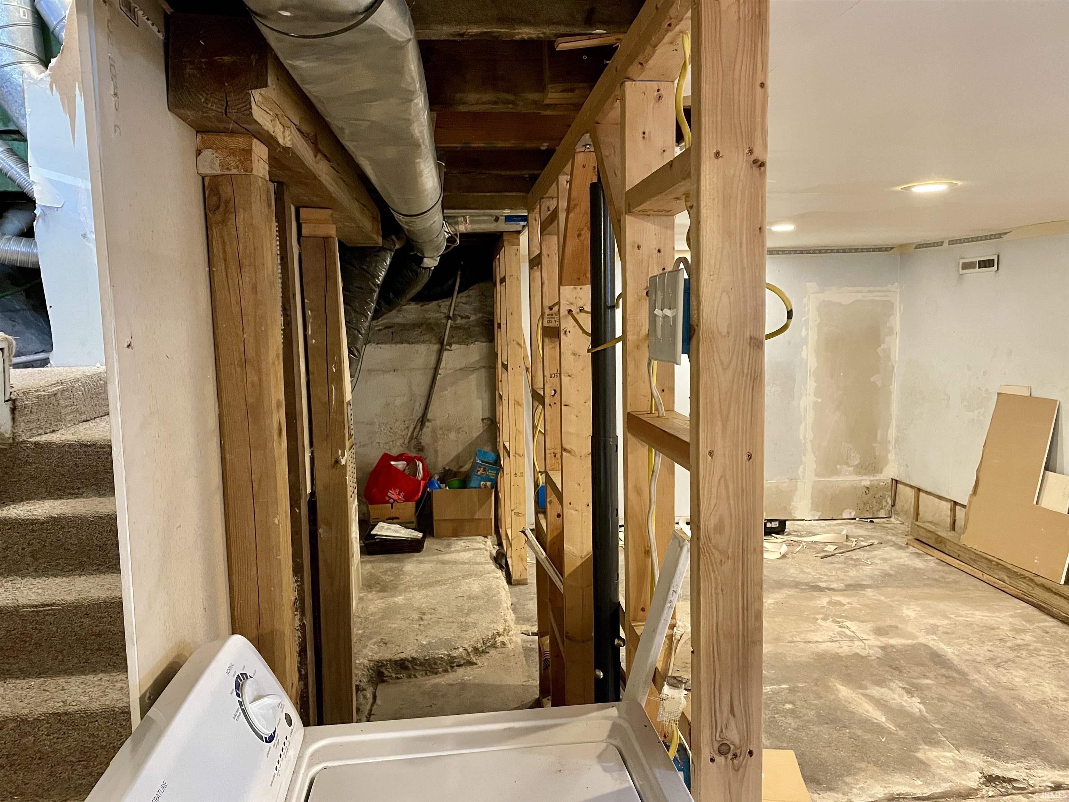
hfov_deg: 67.3
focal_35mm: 26
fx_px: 803
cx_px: 534
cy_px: 401
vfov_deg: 53.1
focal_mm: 4.2
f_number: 1.6
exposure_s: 1/60
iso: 500
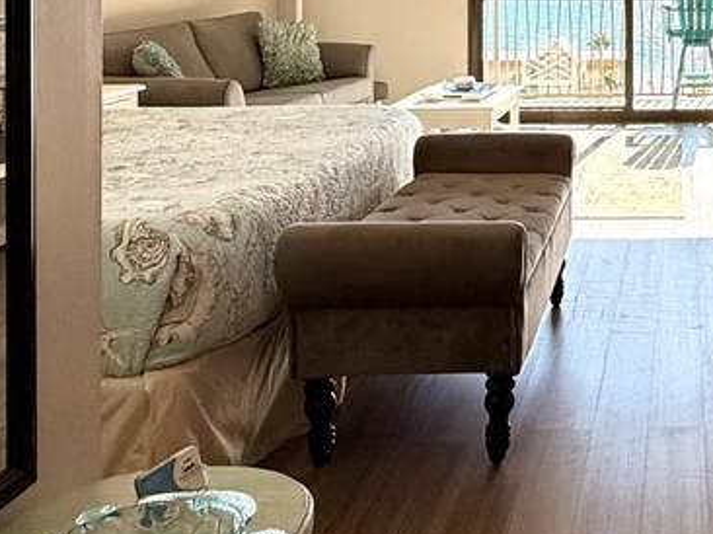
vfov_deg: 27.5
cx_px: 742
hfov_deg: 34.7
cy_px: -31
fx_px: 1009
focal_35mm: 49
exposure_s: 1/267
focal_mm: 2.22
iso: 64
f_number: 2.2
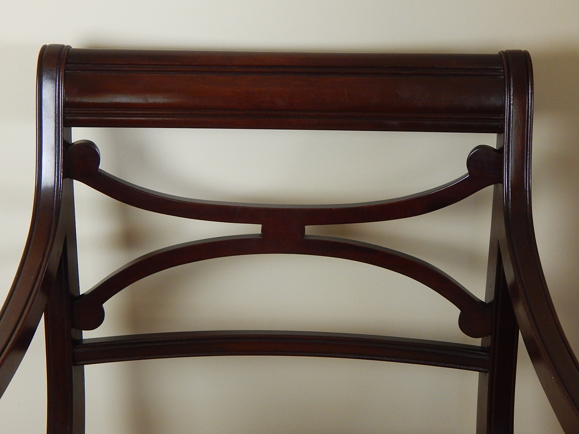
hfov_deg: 28.2
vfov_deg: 21.3
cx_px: 290
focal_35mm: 69
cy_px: 217
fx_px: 1154
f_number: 4.1
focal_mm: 12.3
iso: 400
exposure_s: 1/25
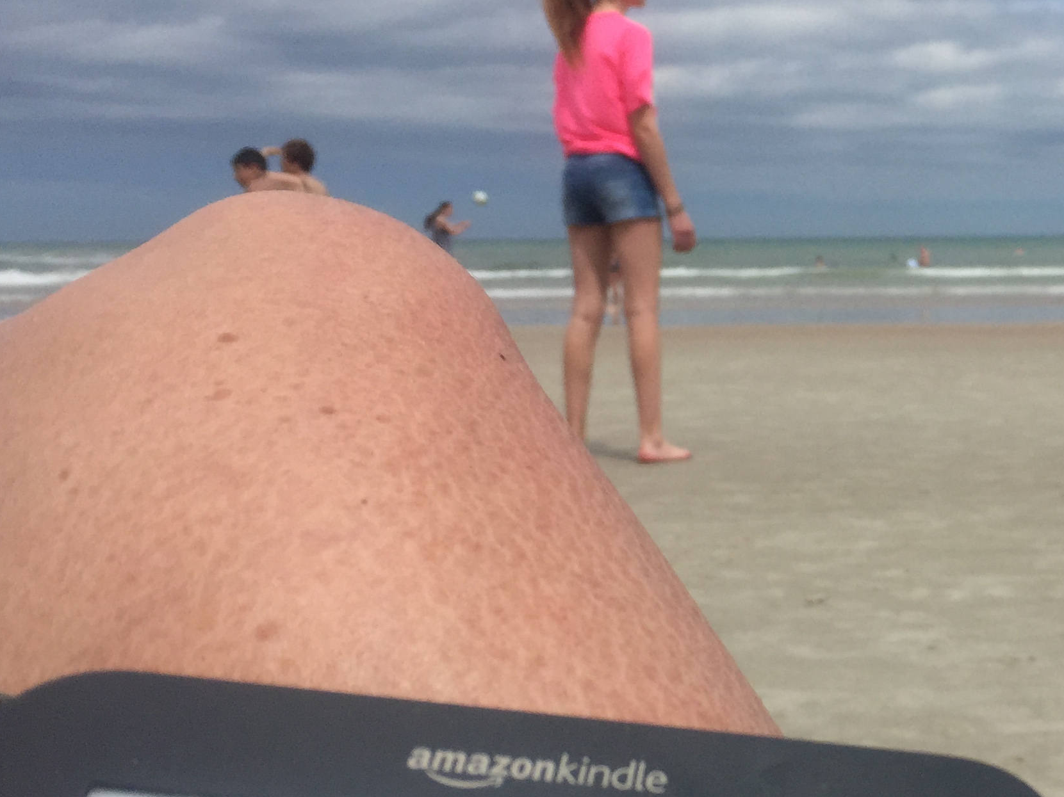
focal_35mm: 57
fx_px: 1752
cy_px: 450
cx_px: 981
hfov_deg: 32.0
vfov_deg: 25.6
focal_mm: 4.15
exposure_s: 1/6623
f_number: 2.2
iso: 32
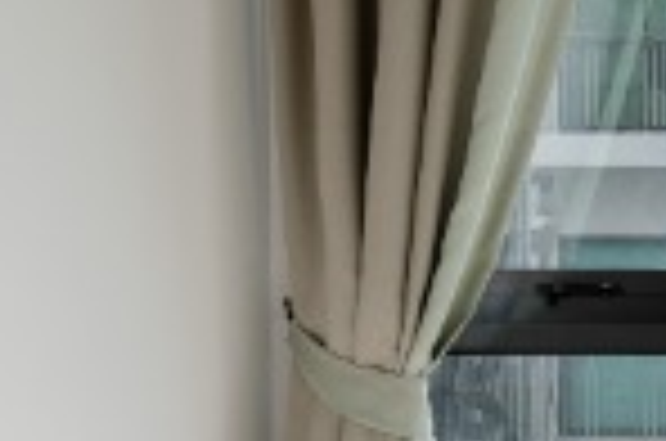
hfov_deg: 13.1
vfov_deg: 11.0
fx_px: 2252
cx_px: 1544
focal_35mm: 122
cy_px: 470
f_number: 7.1
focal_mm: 18
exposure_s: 1/50
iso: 100
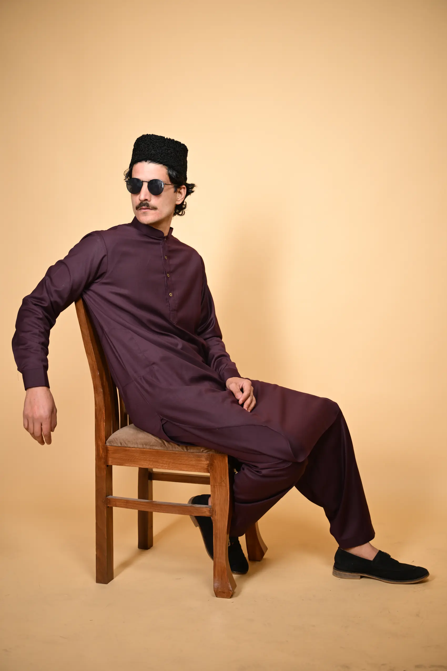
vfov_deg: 45.4
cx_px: 224
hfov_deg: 31.2
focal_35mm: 43
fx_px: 801
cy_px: 336
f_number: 2.8
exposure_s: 1/200
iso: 125
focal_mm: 43
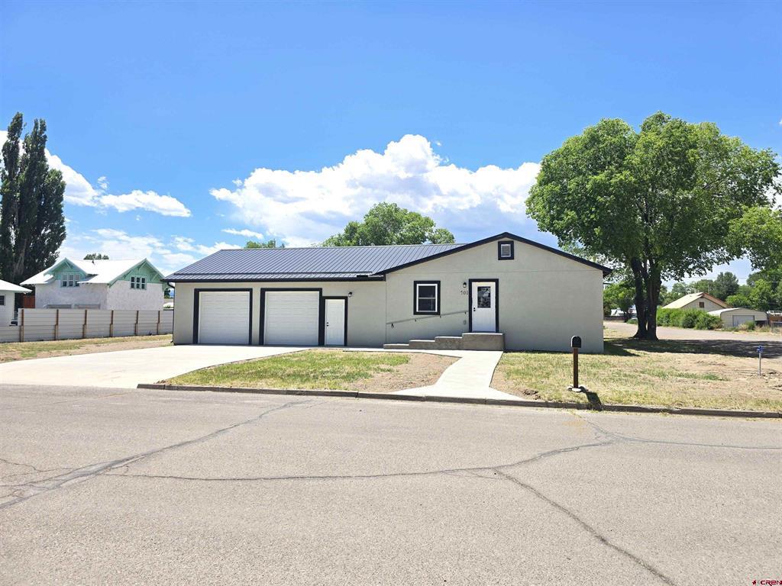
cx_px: 391
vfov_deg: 58.9
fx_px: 520
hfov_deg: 73.9
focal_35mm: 23
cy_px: 293
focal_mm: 6.3
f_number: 1.7
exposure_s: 1/460
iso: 12
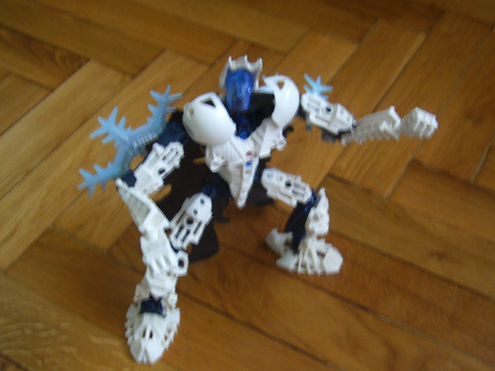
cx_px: 246
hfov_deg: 42.9
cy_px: 209
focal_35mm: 44
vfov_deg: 32.8
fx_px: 629
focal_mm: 5.99
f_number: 2.8
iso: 50
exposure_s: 1/5
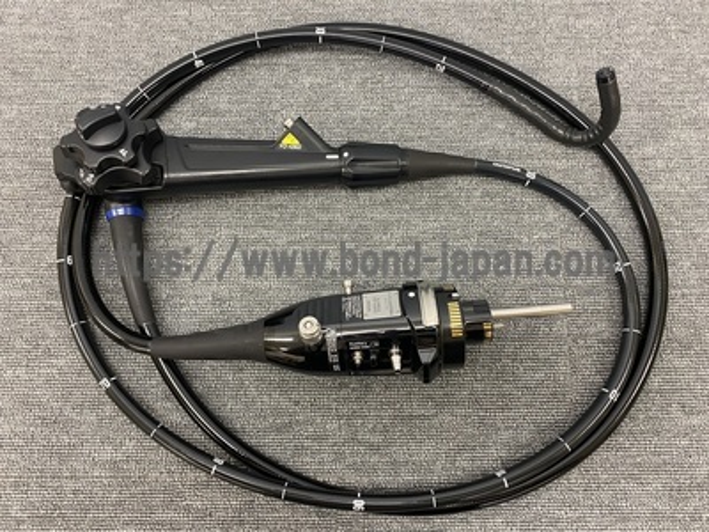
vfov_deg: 53.1
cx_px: 354
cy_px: 266
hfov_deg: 67.3
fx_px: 533
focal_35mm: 26
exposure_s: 1/60
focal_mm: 4.25
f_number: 1.8
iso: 100
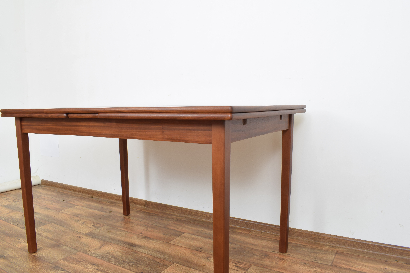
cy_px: 136
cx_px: 205
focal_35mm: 27
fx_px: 307
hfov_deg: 67.4
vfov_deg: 47.9
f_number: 22
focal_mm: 18
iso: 100
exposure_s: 4
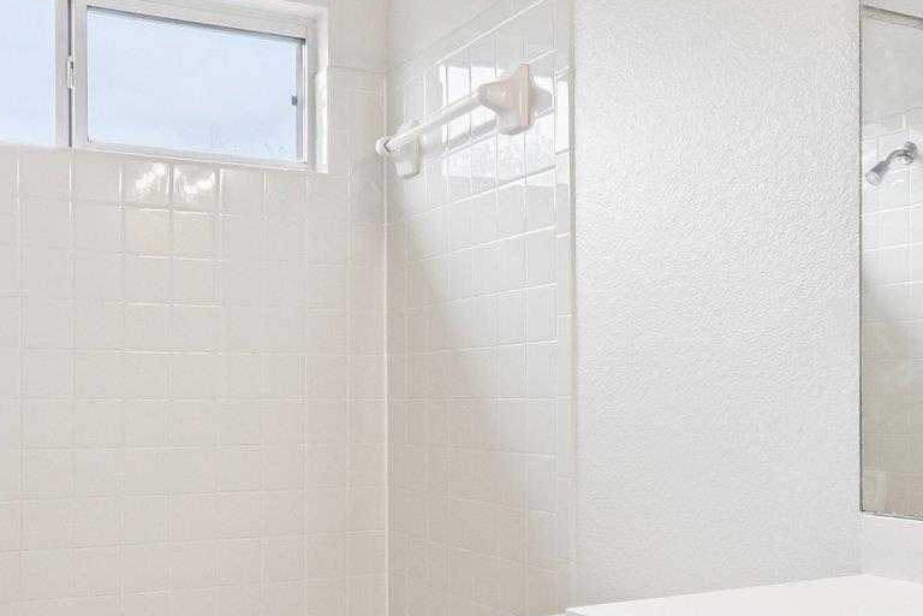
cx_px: 433
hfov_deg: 48.4
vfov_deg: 33.3
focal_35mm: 40
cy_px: 369
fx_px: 1025
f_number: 8
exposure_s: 1/30
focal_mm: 10
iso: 400
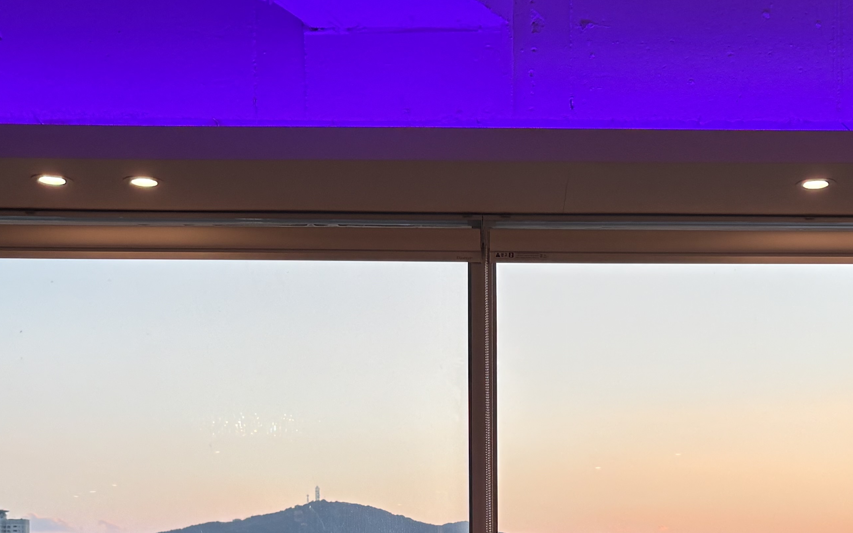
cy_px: 654
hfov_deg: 33.2
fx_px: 1418
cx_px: 555
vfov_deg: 19.9
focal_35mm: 61
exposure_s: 1/121
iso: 50
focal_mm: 5.96
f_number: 1.6
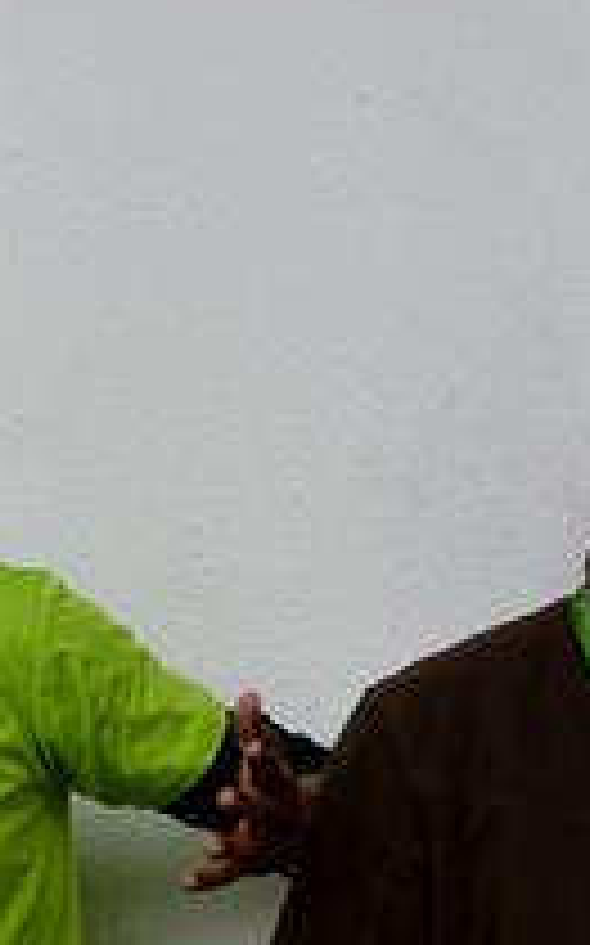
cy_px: 853
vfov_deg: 14.8
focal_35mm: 140
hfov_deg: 8.7
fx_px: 3607
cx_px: -698
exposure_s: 1/125
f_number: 5.6
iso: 100
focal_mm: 24
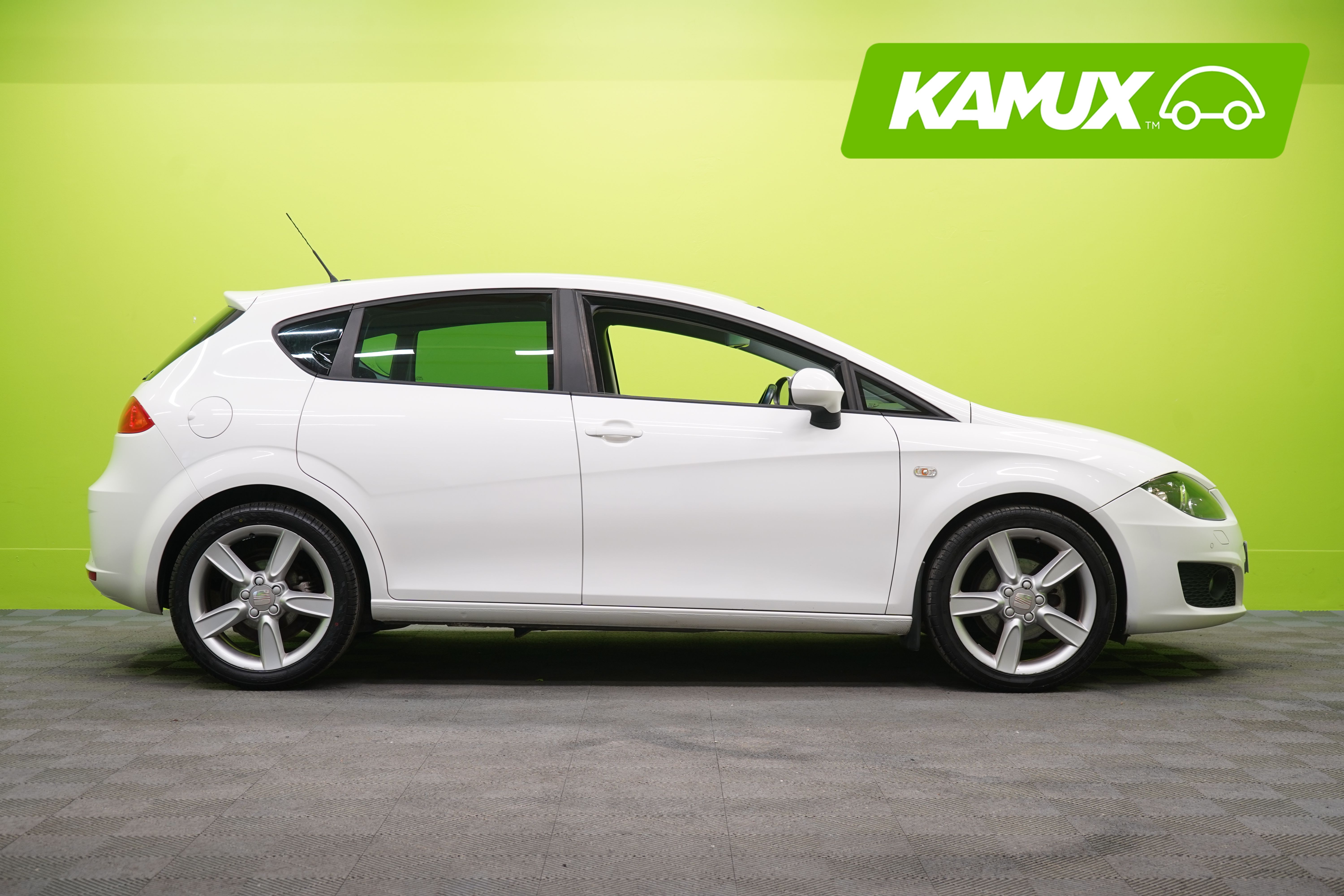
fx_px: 1829
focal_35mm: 49
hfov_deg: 40.3
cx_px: 672
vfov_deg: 27.5
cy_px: 448
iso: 400
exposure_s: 1/30
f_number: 5
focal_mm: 49
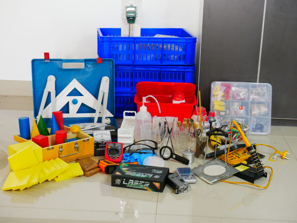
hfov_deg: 34.3
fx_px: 481
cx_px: 148
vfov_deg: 26.1
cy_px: 112
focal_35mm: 56
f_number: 7.1
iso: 1600
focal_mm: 28
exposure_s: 1/80
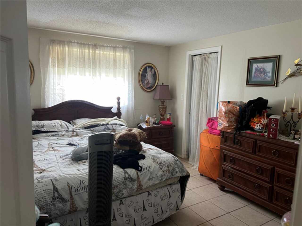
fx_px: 227
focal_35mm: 26
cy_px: 113
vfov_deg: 53.1
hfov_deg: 67.3
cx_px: 151
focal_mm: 5.7
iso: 200
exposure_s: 1/60
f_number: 1.5
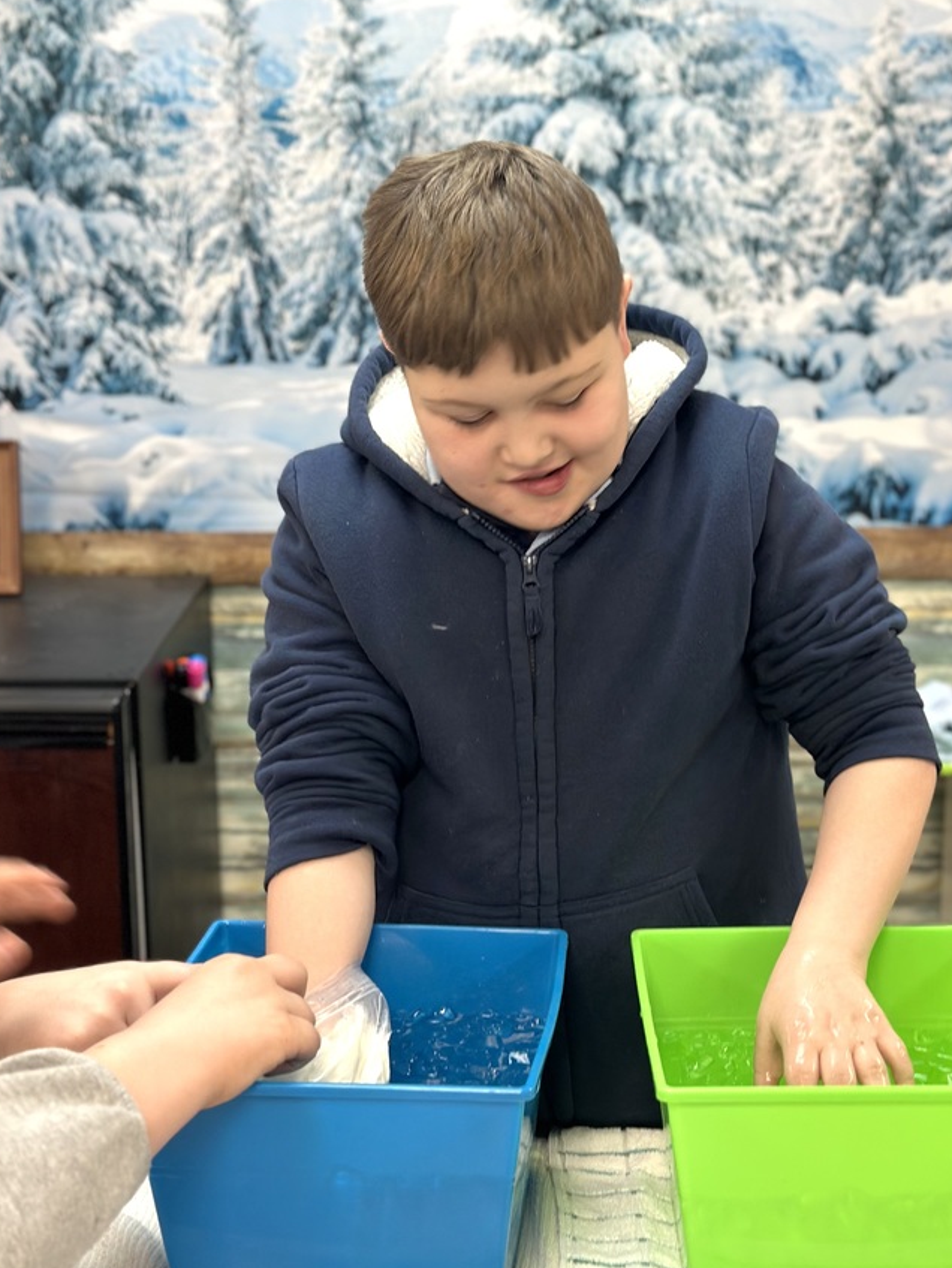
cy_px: 591
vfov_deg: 33.2
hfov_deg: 25.2
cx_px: 528
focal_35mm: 58
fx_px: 2125
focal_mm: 6.86
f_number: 1.78
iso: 125
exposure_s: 1/60
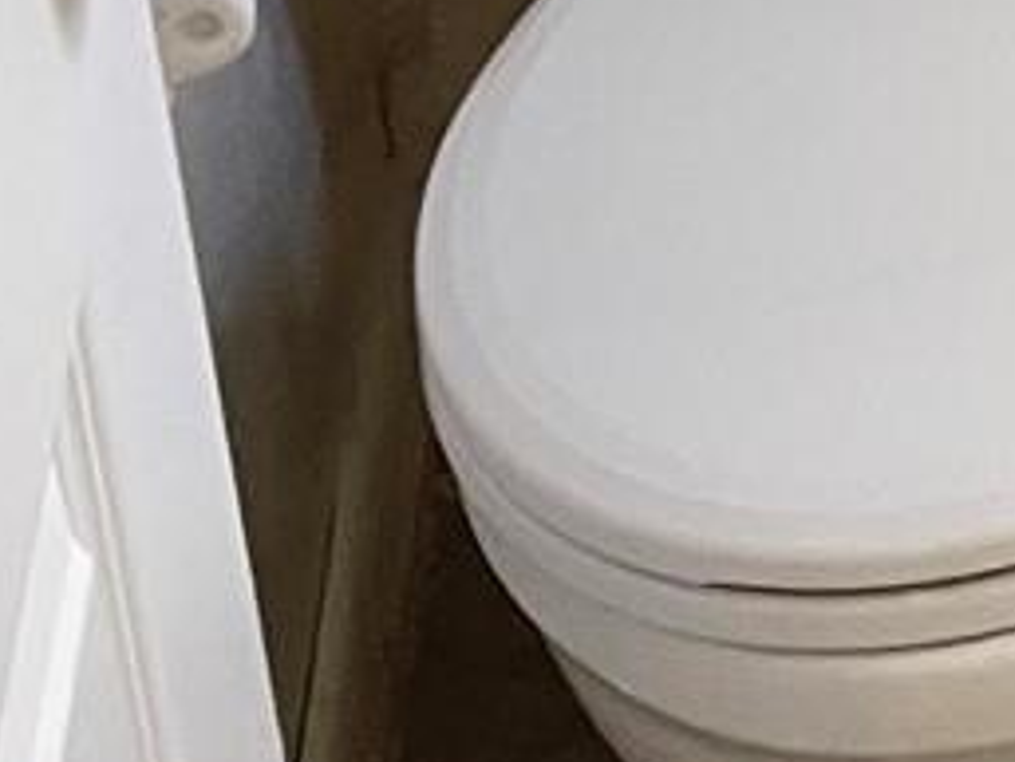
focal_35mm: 162
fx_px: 4752
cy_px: -1042
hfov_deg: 10.5
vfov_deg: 8.4
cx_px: 2437
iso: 250
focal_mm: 4.2
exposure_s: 1/60
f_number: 1.6
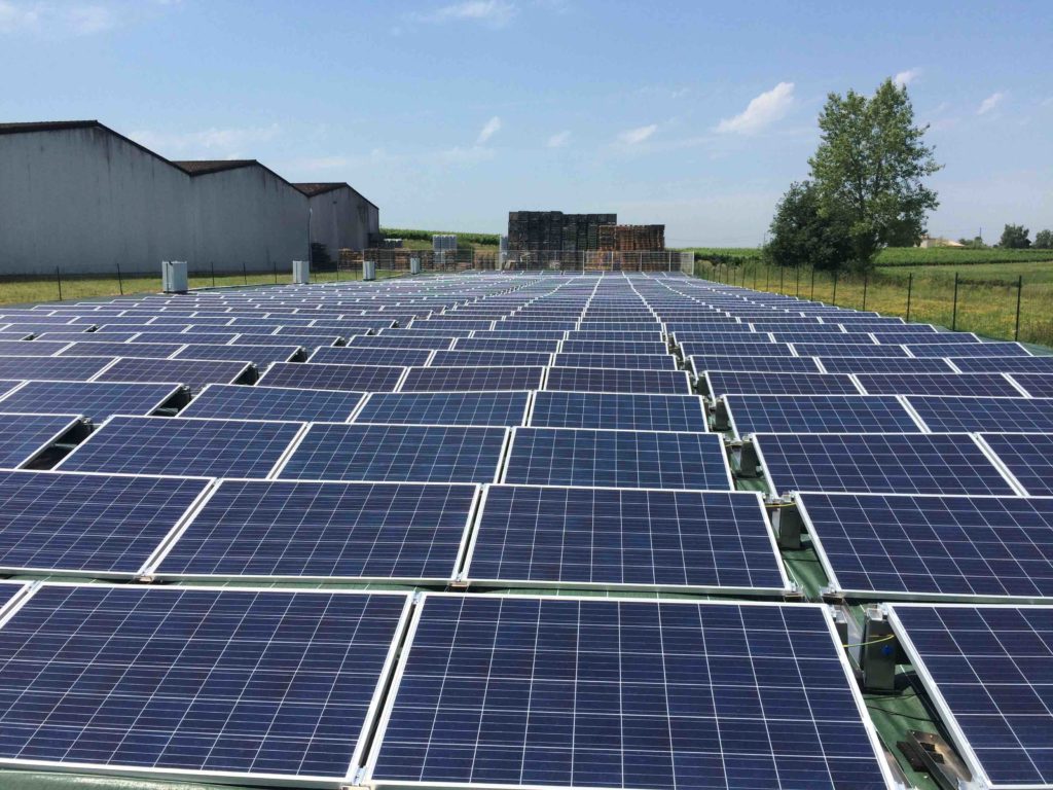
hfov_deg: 61.7
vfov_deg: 48.2
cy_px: 395
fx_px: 882
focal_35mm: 29
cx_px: 526
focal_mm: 4.15
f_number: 2.2
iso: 32
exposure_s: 1/2415
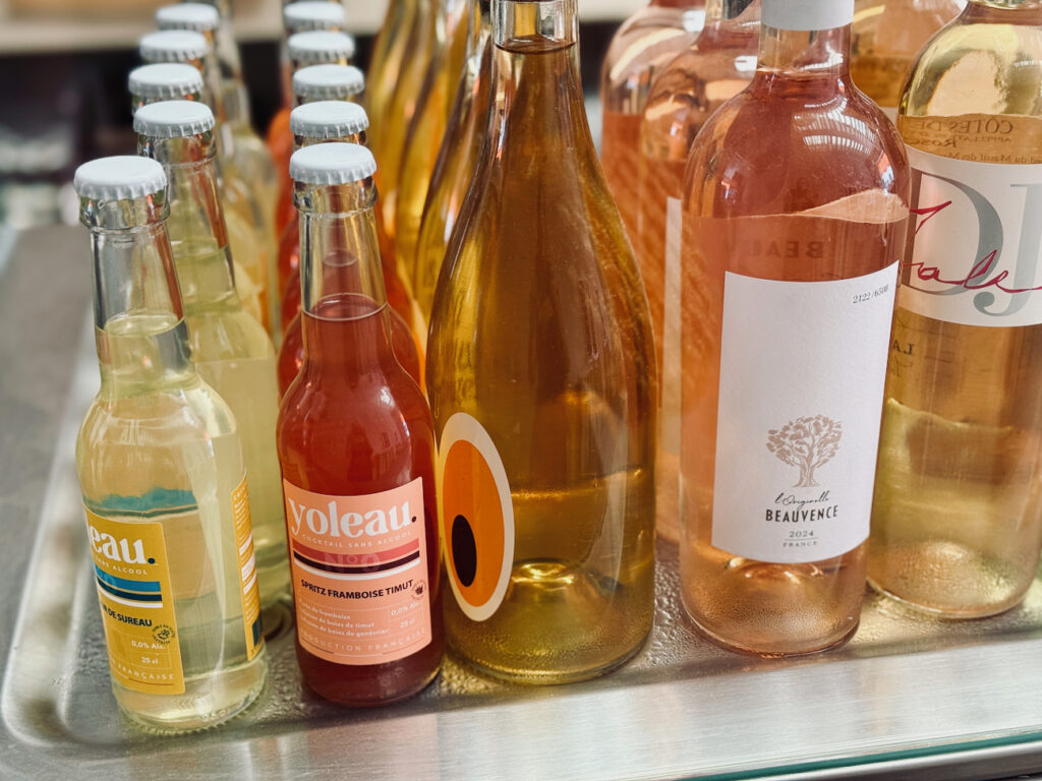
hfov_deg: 39.7
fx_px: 1445
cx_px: 521
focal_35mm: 48
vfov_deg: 30.3
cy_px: 390
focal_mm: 6.76
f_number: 1.78
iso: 80
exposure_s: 1/50
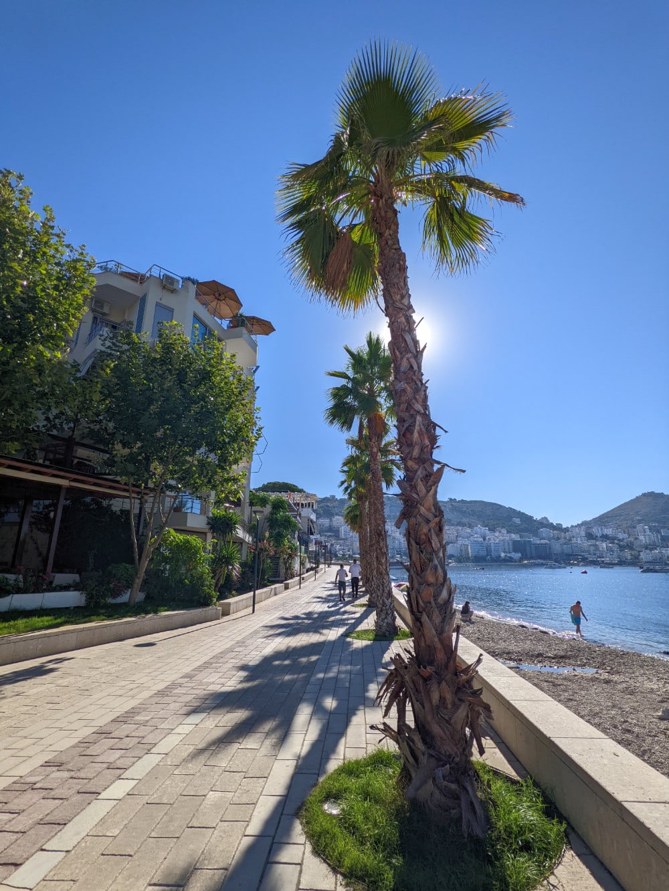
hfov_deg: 78.1
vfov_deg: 94.5
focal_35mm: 16
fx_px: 412
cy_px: 446
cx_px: 334
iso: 35
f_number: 2.2
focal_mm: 2.2
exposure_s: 1/2481
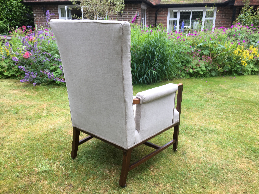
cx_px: 130
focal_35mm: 29
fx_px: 217
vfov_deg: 48.2
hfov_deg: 61.7
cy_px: 97
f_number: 2.2
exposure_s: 1/116
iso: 25
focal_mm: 4.15
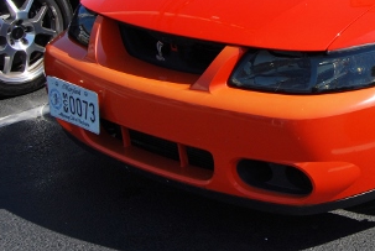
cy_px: -9
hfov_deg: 25.1
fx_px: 793
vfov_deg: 17.5
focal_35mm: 76
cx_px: 387
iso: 200
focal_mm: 24
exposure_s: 1/400
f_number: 10
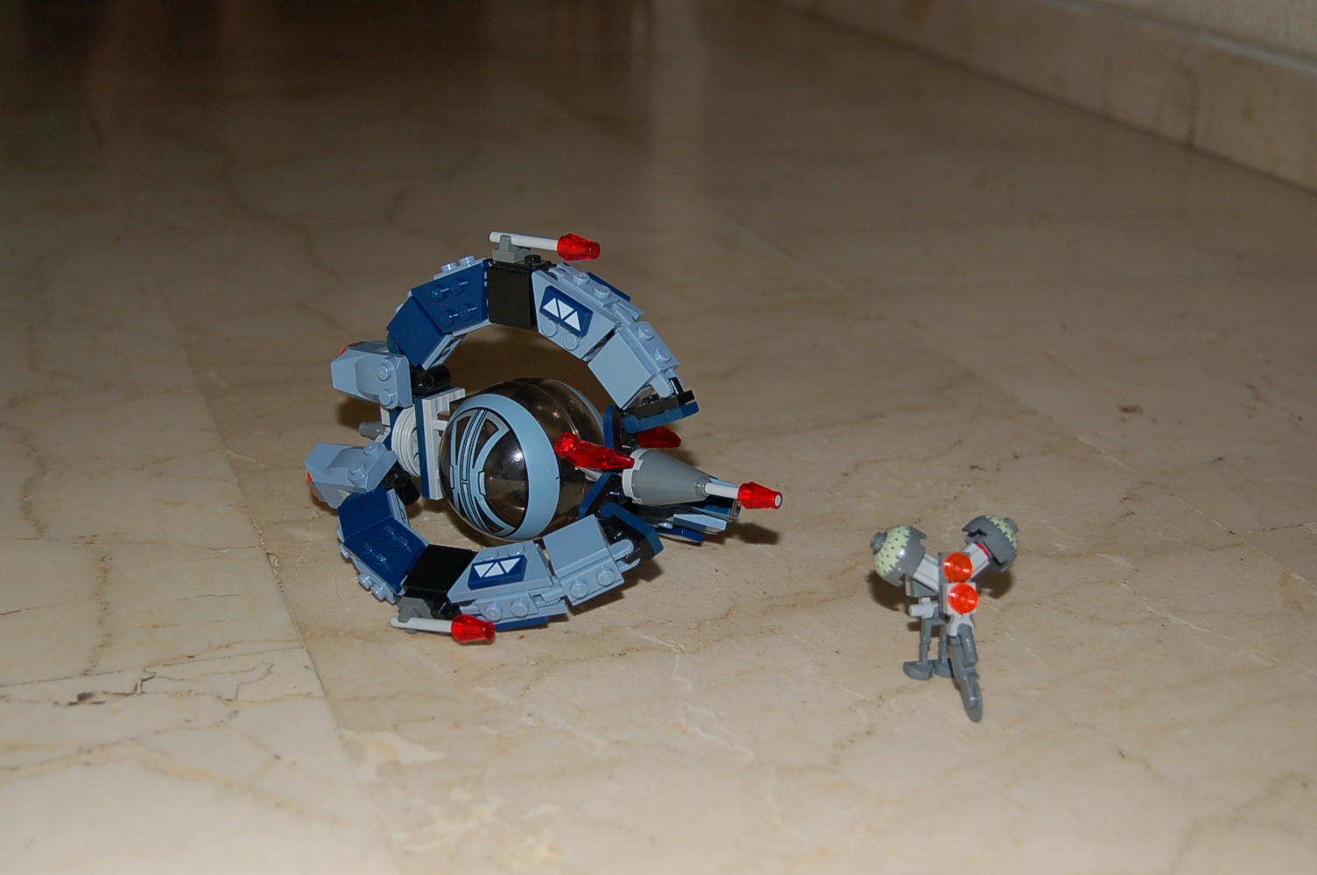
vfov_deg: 25.7
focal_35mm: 52
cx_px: 658
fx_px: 1919
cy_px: 438
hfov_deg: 37.9
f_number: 4.8
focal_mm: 35
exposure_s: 1/60
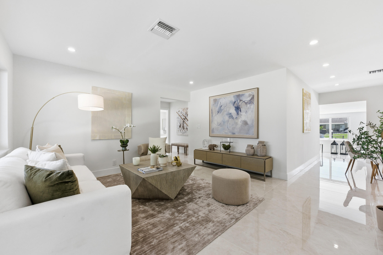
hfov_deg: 104.3
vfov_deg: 81.2
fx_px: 149
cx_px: 192
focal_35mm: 14
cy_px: 128
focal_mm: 14
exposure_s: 1/1600
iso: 500
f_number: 8
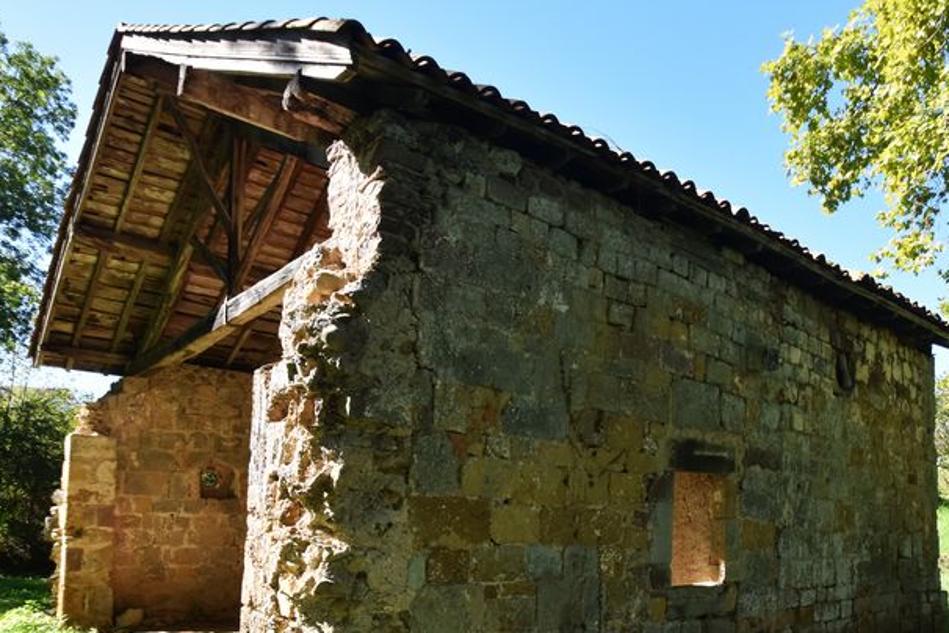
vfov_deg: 48.1
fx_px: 685
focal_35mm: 26
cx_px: 529
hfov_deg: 69.2
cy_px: 458
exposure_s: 1/250
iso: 400
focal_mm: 10
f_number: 8
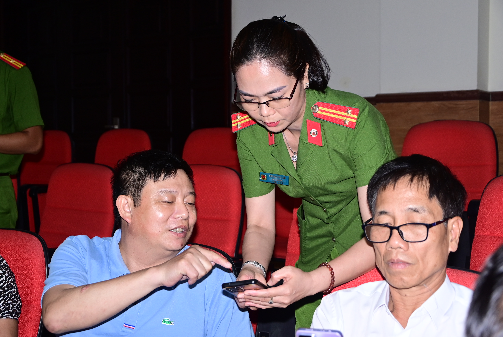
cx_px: 252
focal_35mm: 57
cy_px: 168
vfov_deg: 23.8
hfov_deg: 35.0
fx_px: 797
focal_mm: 38
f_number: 4.5
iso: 500
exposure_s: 1/200
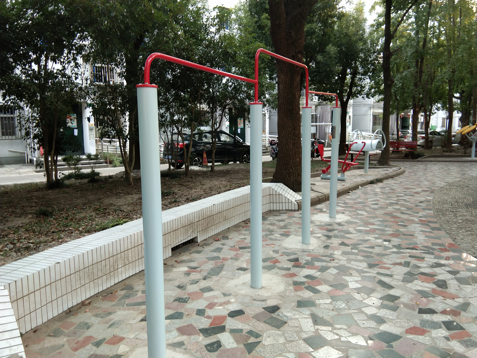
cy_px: 179
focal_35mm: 31
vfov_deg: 45.4
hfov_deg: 58.4
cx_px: 238
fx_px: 427
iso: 125
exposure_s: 1/50
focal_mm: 3.69
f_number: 2.2
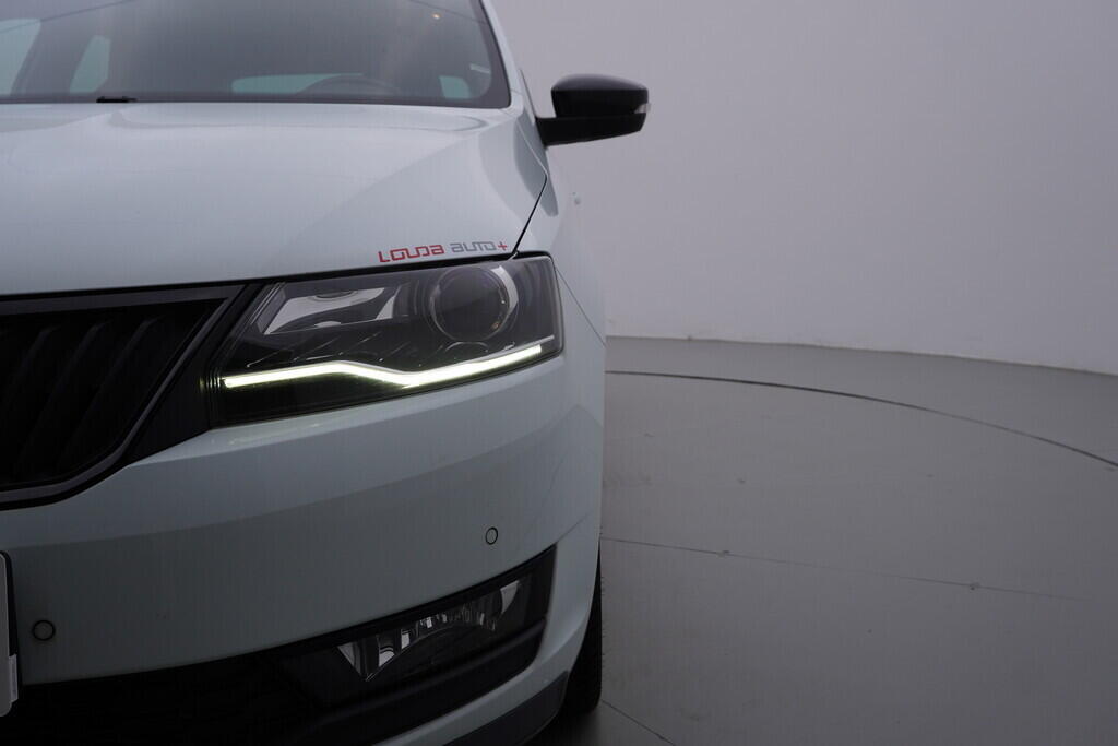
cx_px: 559
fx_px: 1118
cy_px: 373
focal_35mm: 36
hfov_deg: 53.1
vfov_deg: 36.9
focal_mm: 24
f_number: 5.6
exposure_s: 1/160
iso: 125
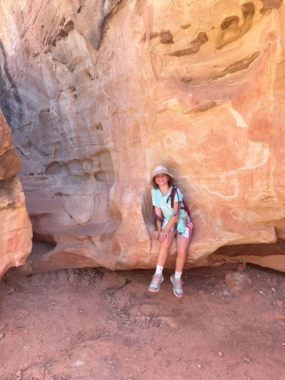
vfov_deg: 67.3
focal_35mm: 26
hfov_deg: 53.1
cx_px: 142
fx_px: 285
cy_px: 190
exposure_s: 1/368
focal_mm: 5.1
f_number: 1.6
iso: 50
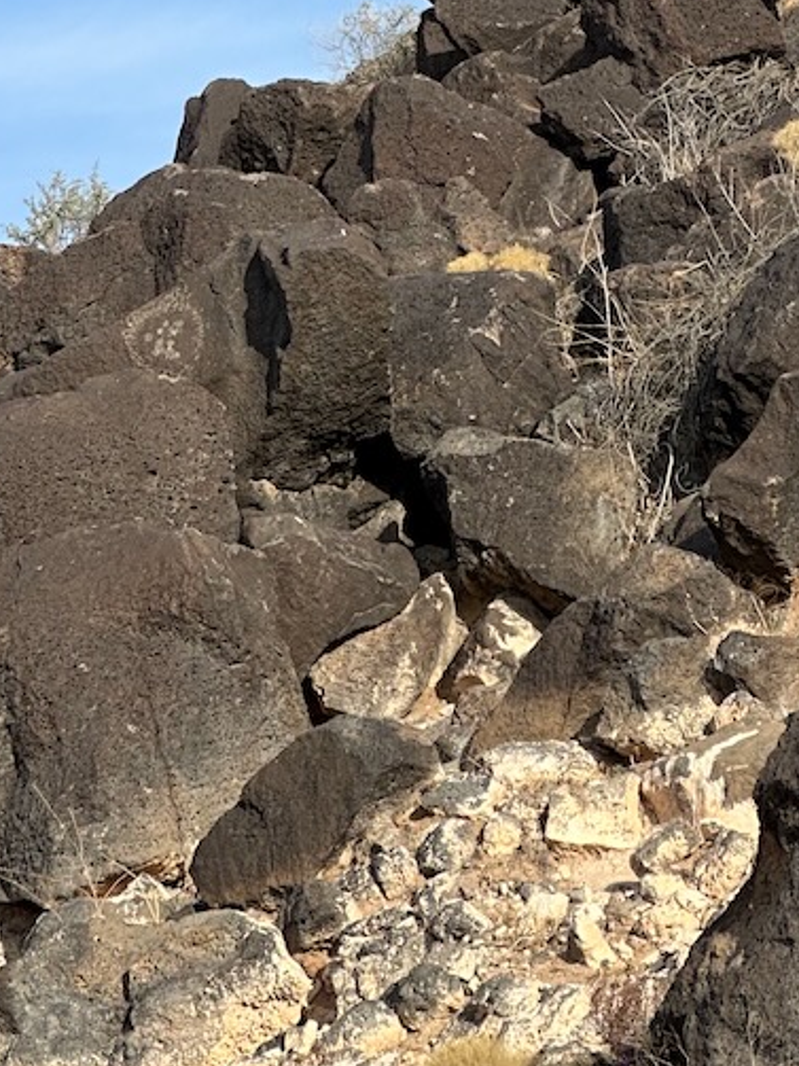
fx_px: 6035
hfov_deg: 7.5
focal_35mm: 196
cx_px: 888
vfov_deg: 10.0
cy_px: -170
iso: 32
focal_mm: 9
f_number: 2.8
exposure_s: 1/608
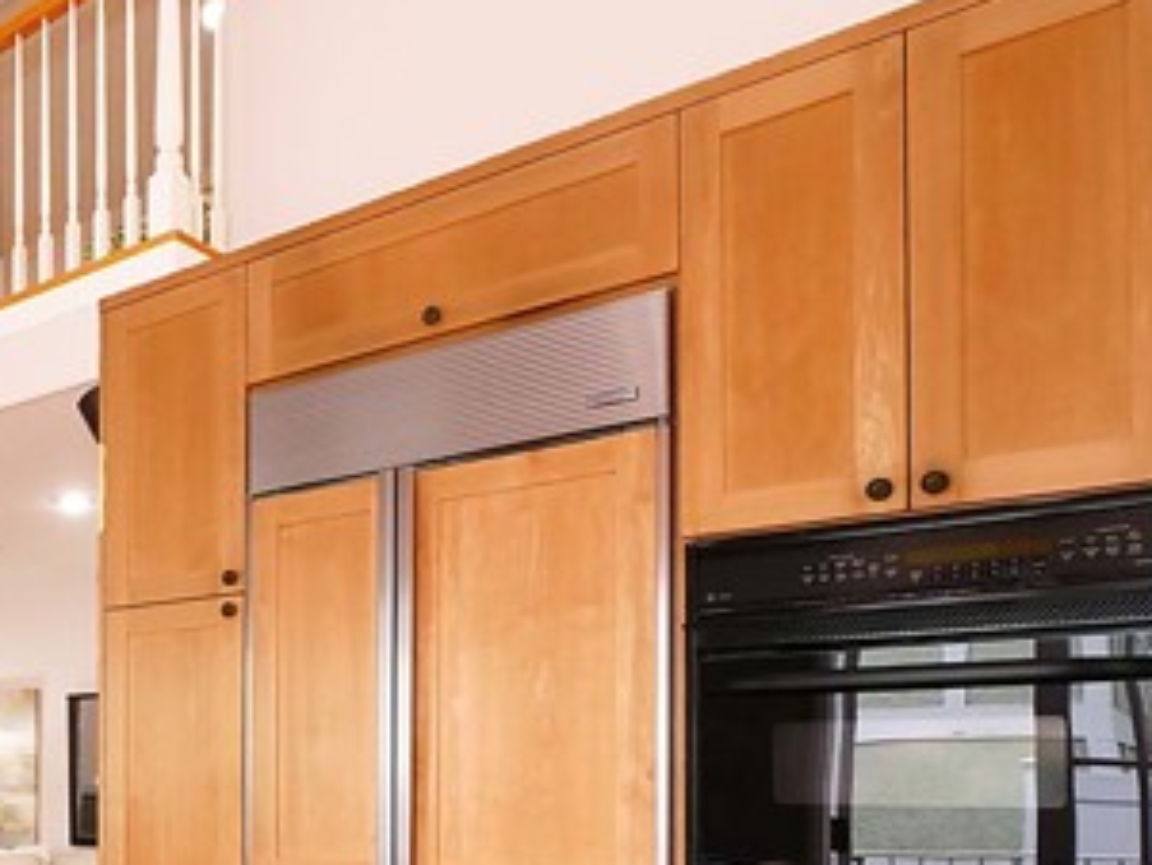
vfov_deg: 37.7
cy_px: 846
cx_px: 34
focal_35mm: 34
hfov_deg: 46.4
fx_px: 1132
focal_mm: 8
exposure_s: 1/100
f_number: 8
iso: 4000
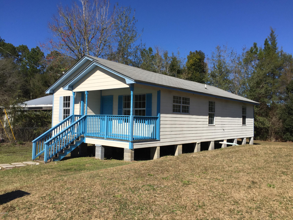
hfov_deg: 61.7
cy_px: 110
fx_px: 245
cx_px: 146
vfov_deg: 48.2
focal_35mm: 29
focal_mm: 4.15
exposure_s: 1/3300
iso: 32
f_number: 2.2
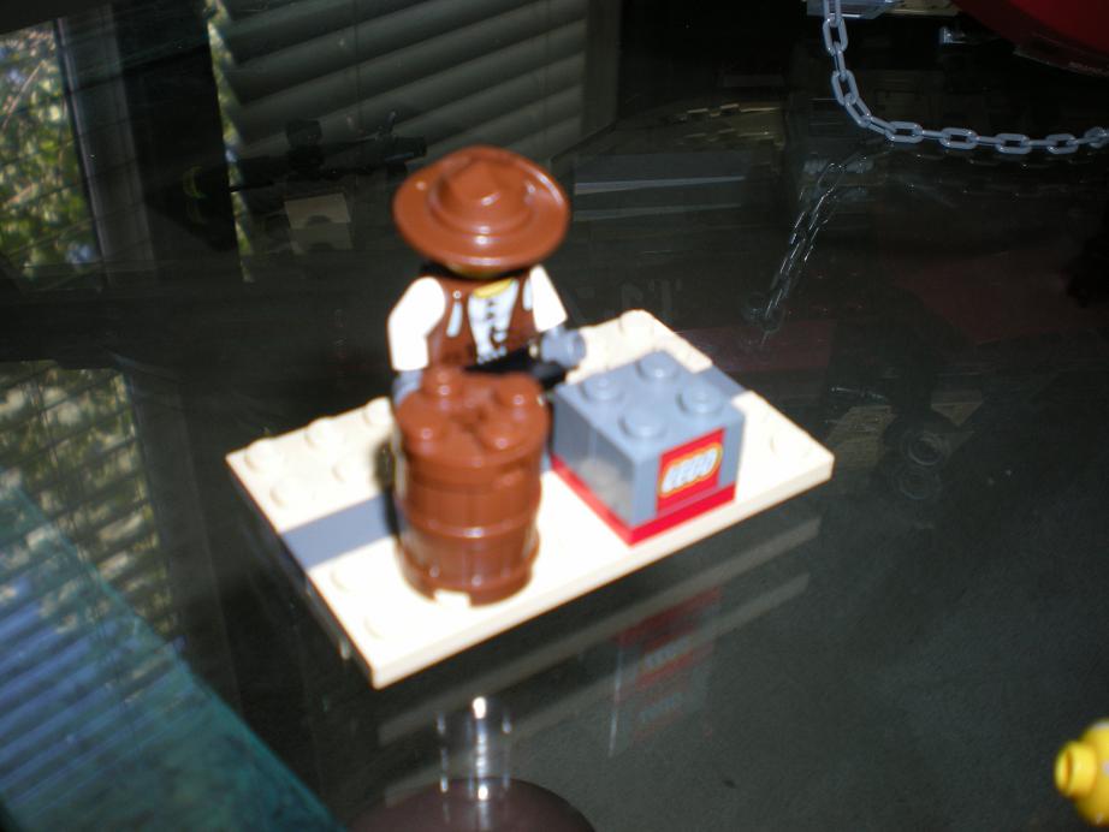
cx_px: 554
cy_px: 416
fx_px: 1218
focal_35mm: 38
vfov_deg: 37.7
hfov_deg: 49.0
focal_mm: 6.3
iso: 64
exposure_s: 1/60
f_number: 3.1
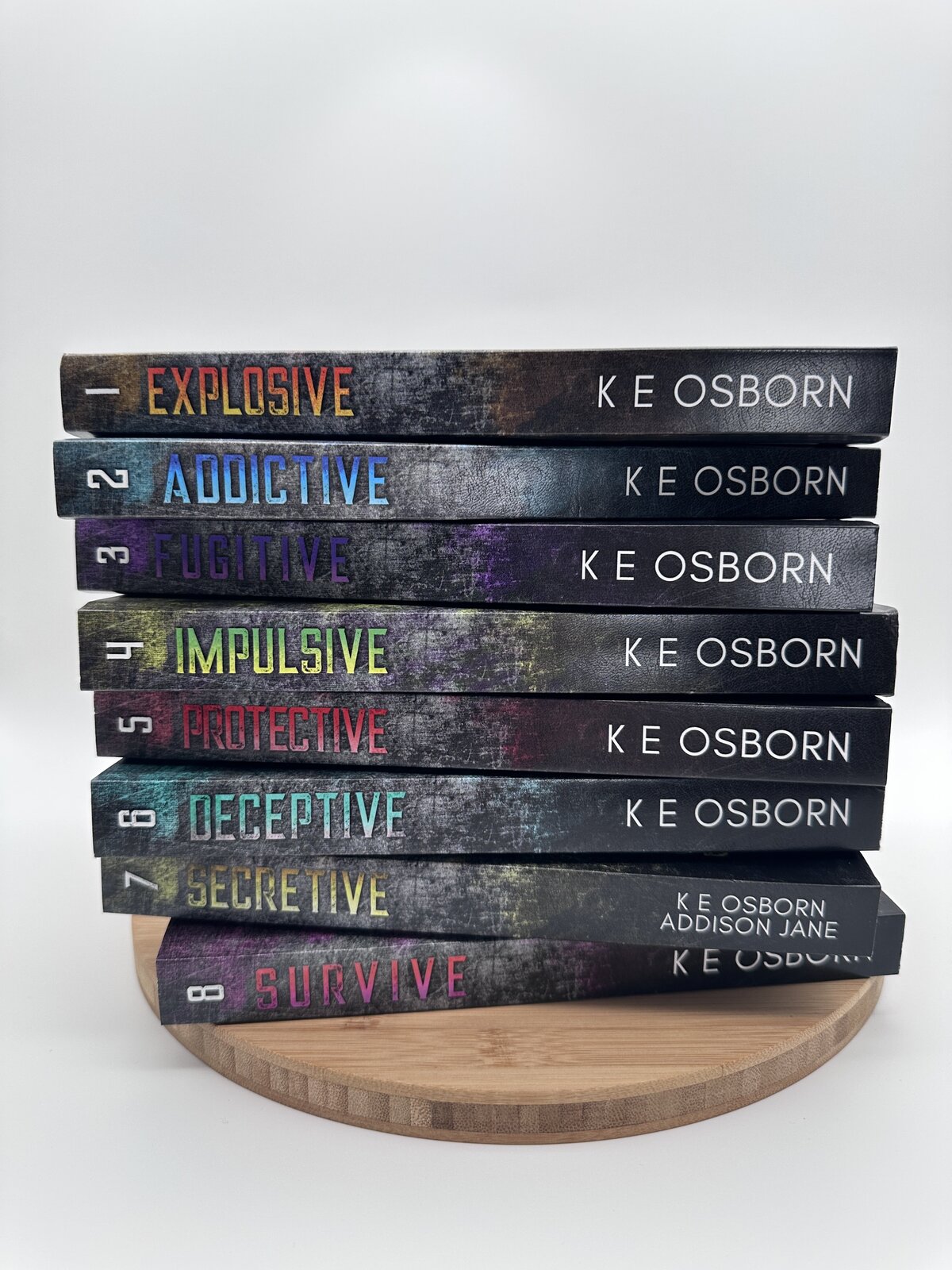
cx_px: 476
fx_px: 880
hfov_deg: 56.8
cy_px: 635
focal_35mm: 24
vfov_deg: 71.6
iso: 80
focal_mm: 6.86
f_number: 1.78
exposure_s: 1/296
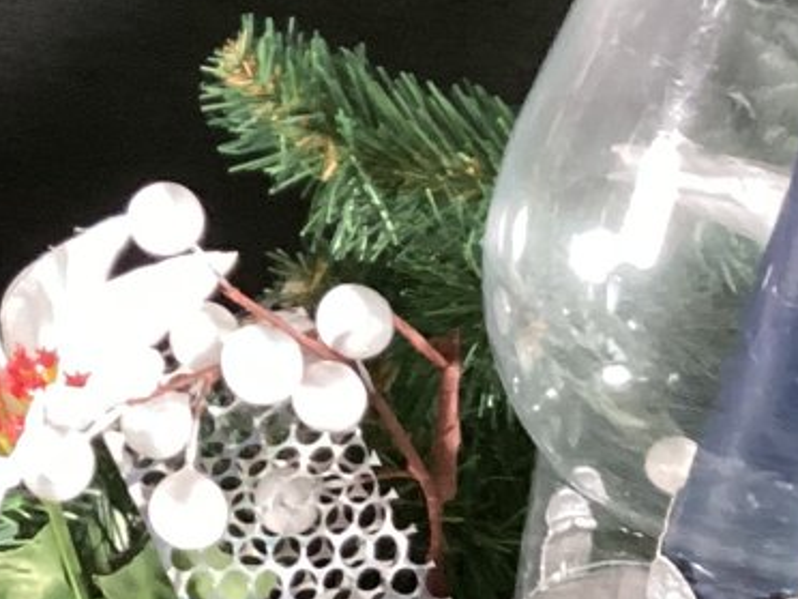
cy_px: -259
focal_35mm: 126
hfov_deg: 14.9
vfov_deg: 11.4
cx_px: -265
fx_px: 2905
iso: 200
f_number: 2.4
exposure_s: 1/60
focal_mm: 3.3
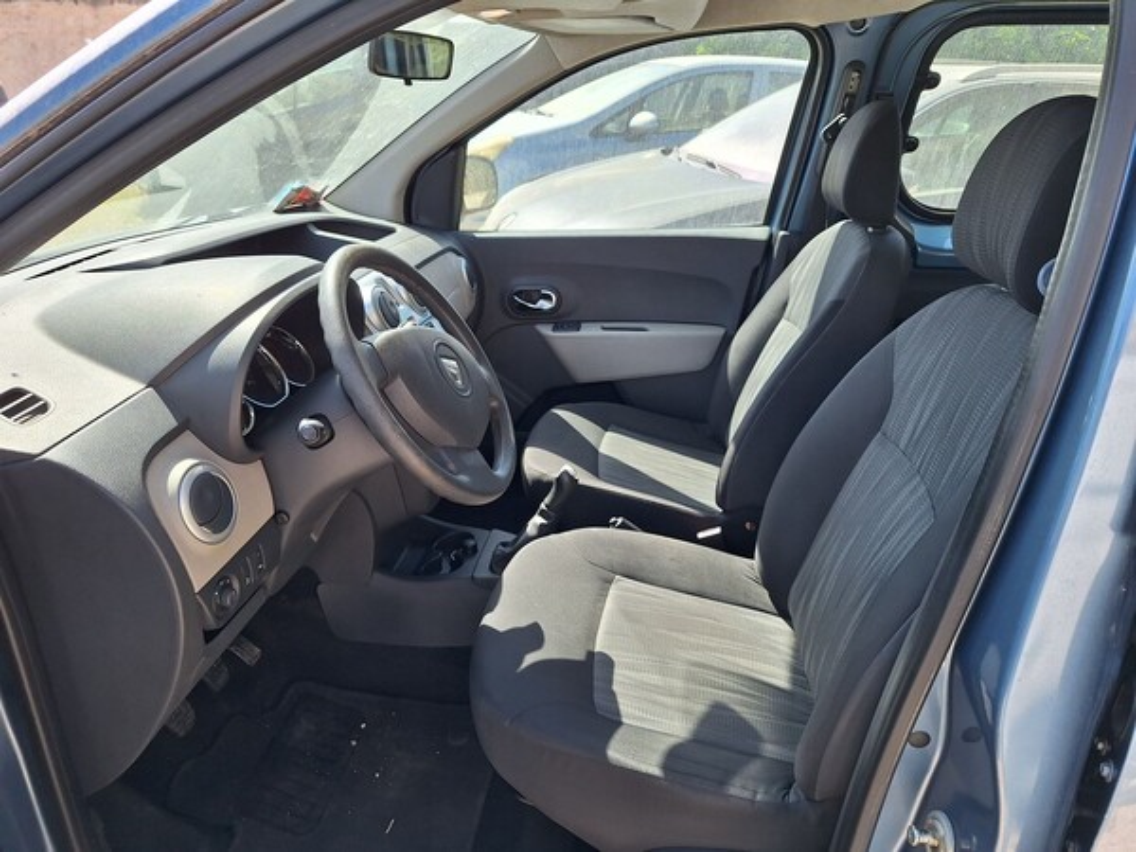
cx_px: 568
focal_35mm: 23
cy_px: 426
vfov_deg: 58.9
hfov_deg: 73.9
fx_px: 755
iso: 40
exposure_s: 1/539
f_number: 1.8
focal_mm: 5.54
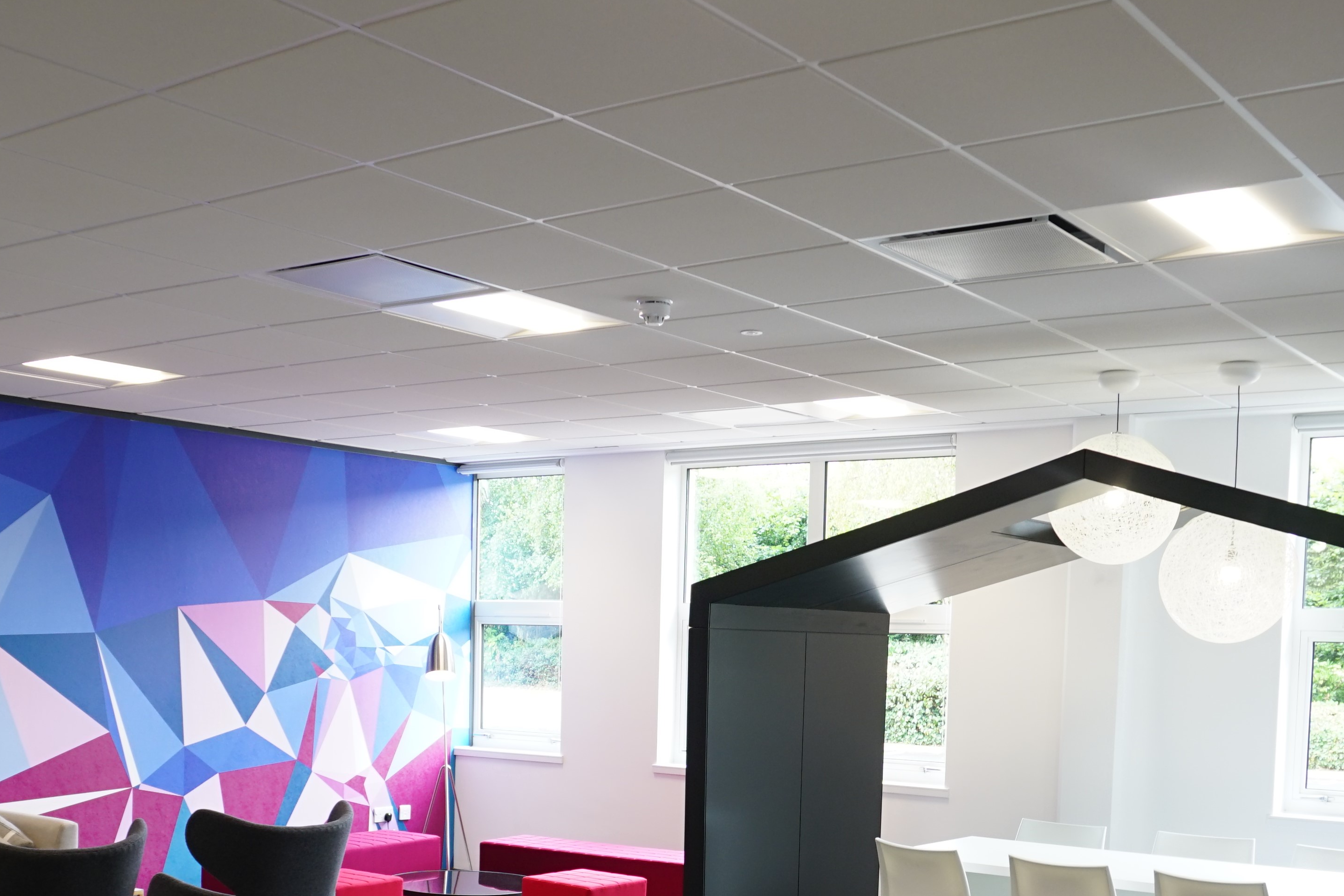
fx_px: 1605
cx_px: 661
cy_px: 755
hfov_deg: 45.4
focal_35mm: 43
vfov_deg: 30.2
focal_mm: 16
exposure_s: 1/40
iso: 250
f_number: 4.5
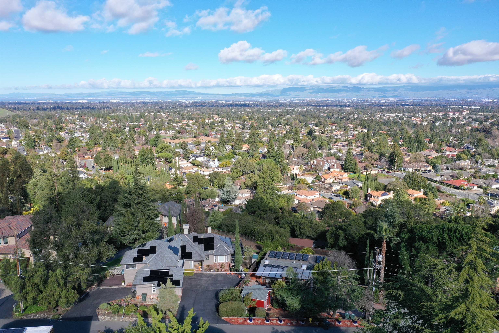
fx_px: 388
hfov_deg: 65.5
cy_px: 166
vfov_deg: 46.4
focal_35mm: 28
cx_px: 250
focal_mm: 10.26
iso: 100
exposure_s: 1/400
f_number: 5.6
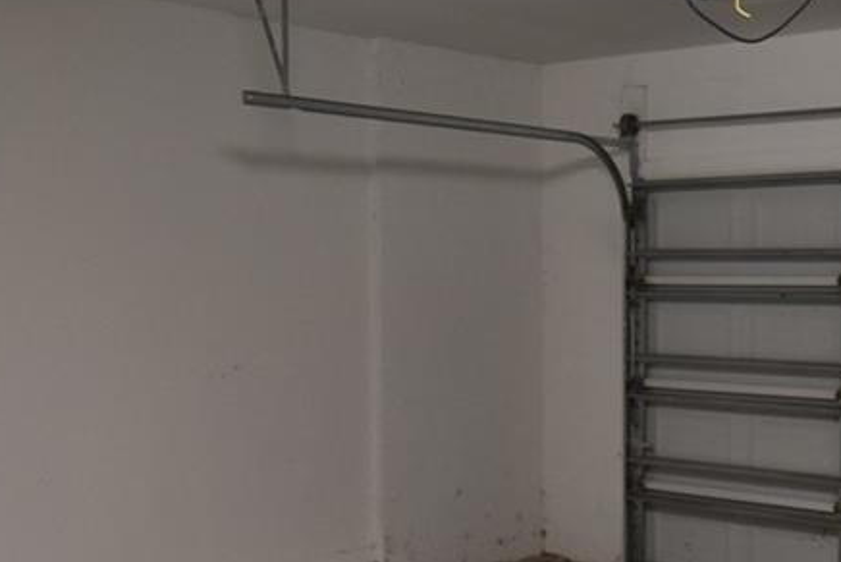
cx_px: 592
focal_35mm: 55
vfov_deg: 24.6
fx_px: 1285
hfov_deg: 35.7
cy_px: 326
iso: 800
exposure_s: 1/60
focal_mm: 10
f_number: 3.5
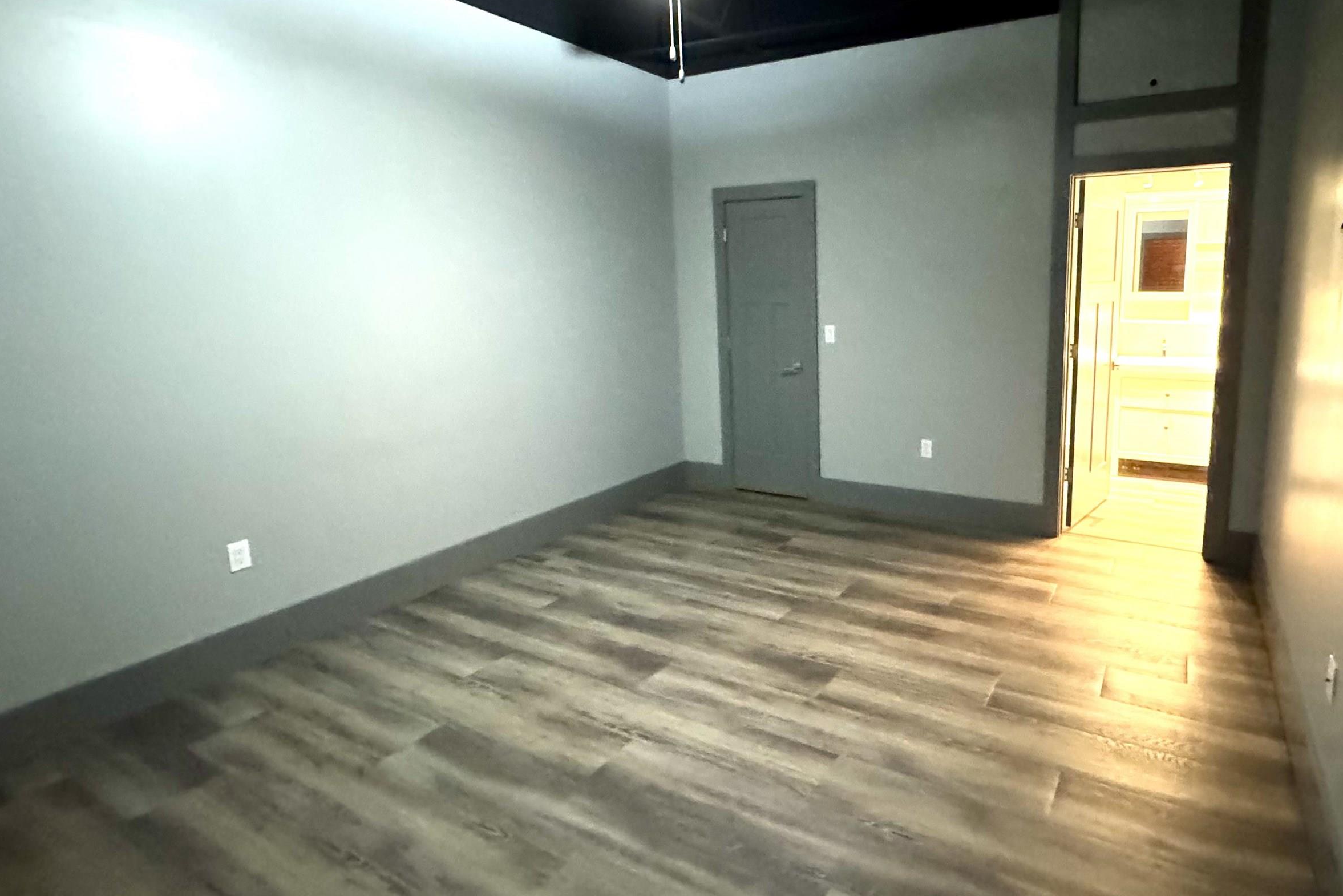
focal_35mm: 19
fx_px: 709
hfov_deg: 85.1
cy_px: 389
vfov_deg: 64.3
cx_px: 847
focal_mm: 2.22
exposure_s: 1/30
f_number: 2.2
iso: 1250
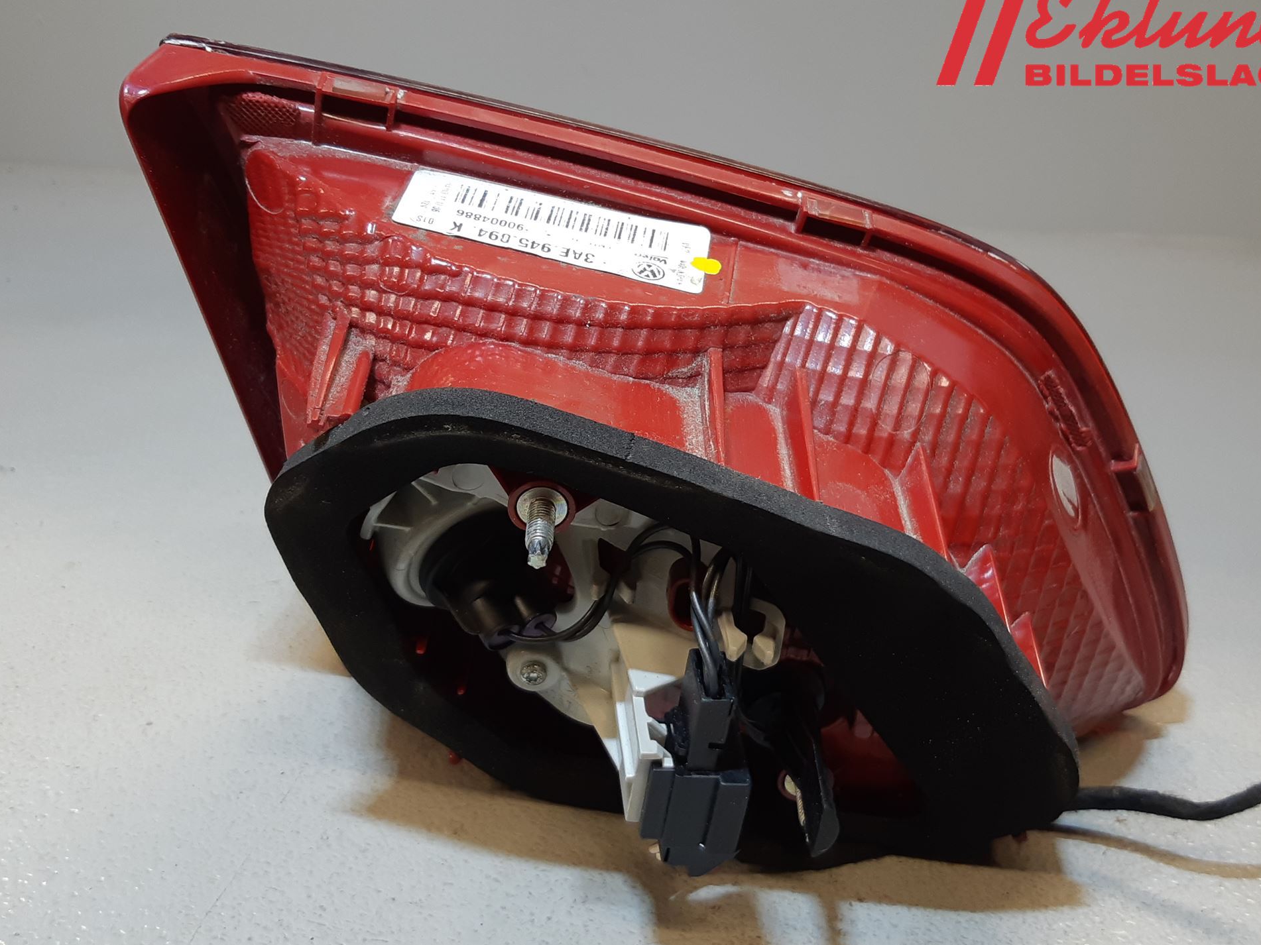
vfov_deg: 49.7
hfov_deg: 63.4
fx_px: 1020
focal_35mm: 28
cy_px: 482
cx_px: 664
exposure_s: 1/50
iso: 64
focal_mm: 3.93
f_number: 1.7
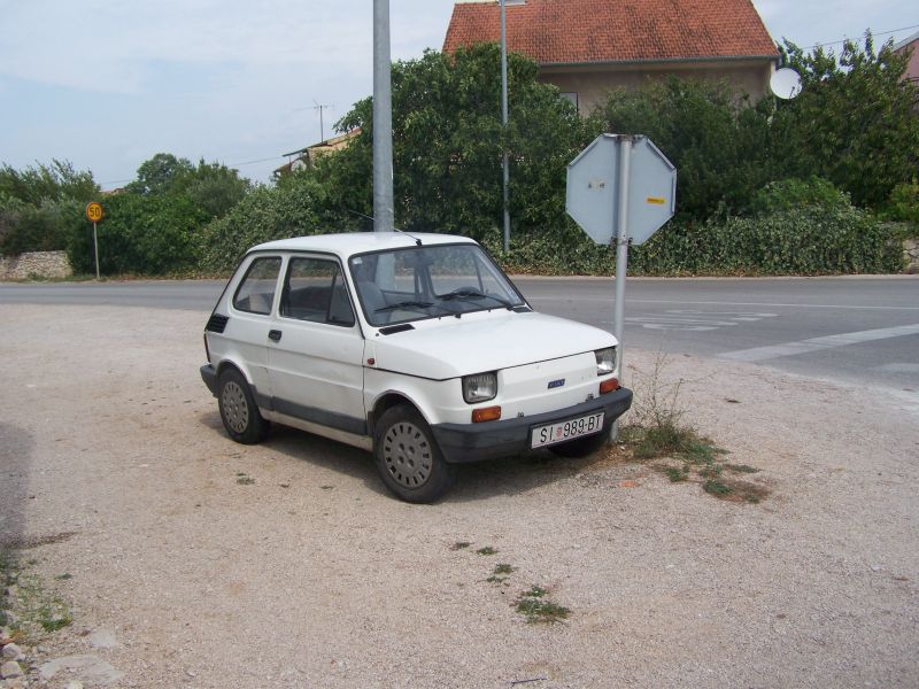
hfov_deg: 49.0
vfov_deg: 37.7
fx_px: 1009
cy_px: 344
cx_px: 460
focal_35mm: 38
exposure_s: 1/640
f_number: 4
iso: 64
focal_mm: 6.3
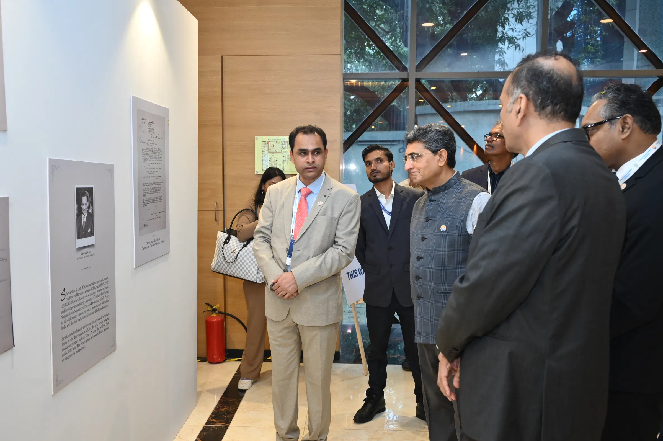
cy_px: 223
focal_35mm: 31
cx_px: 316
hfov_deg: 60.3
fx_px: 570
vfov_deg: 42.3
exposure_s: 1/160
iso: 1250
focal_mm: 29
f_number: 5
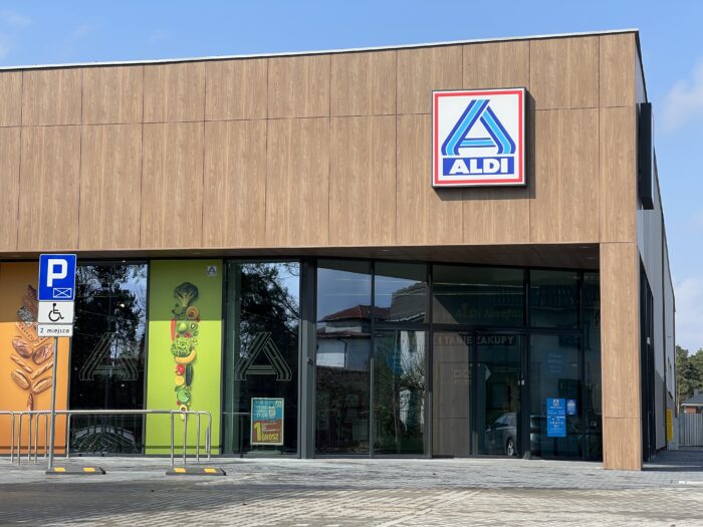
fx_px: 1564
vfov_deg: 19.1
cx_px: 352
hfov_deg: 25.3
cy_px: 264
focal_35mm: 77
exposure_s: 1/608
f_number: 2.8
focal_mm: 9
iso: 32
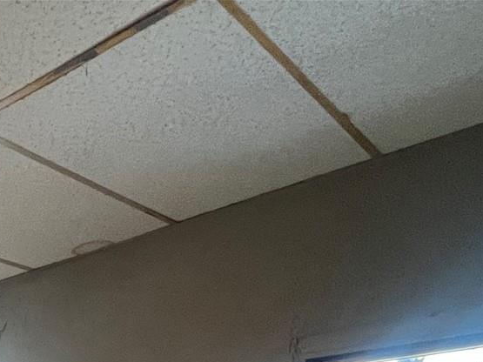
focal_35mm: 48
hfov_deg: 31.2
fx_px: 670
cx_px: -138
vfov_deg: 20.4
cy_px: 667
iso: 125
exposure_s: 1/60
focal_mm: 1.57
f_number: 1.8
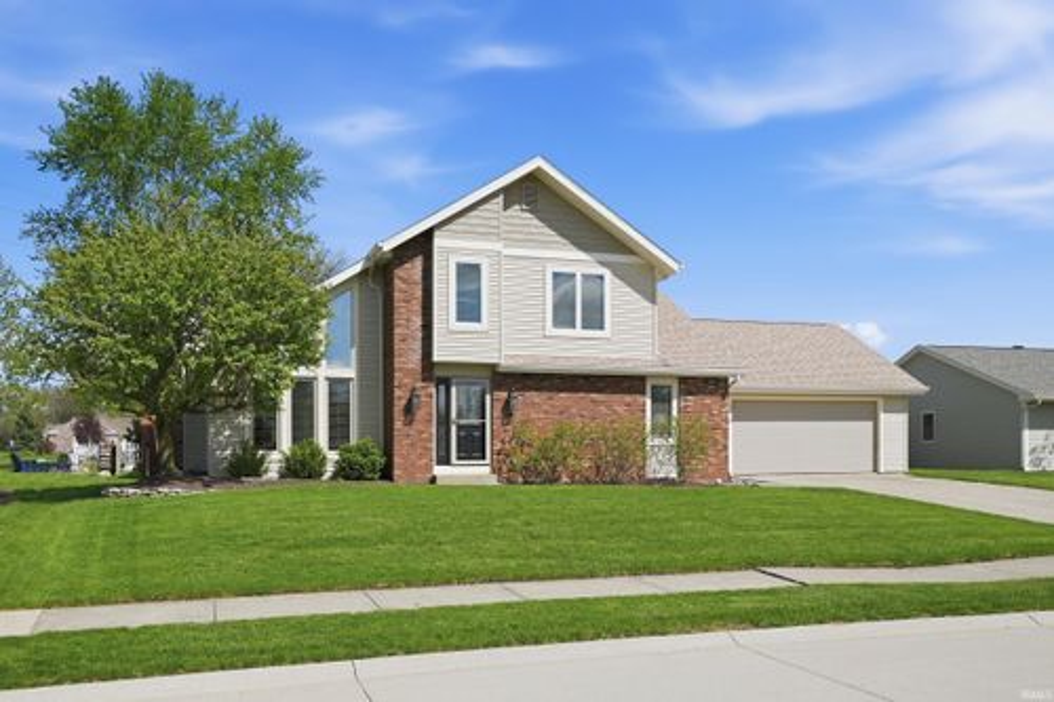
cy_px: 351
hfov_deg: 61.9
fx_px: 878
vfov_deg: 43.6
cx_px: 527
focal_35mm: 30
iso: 100
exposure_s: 1/1600
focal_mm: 20
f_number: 4
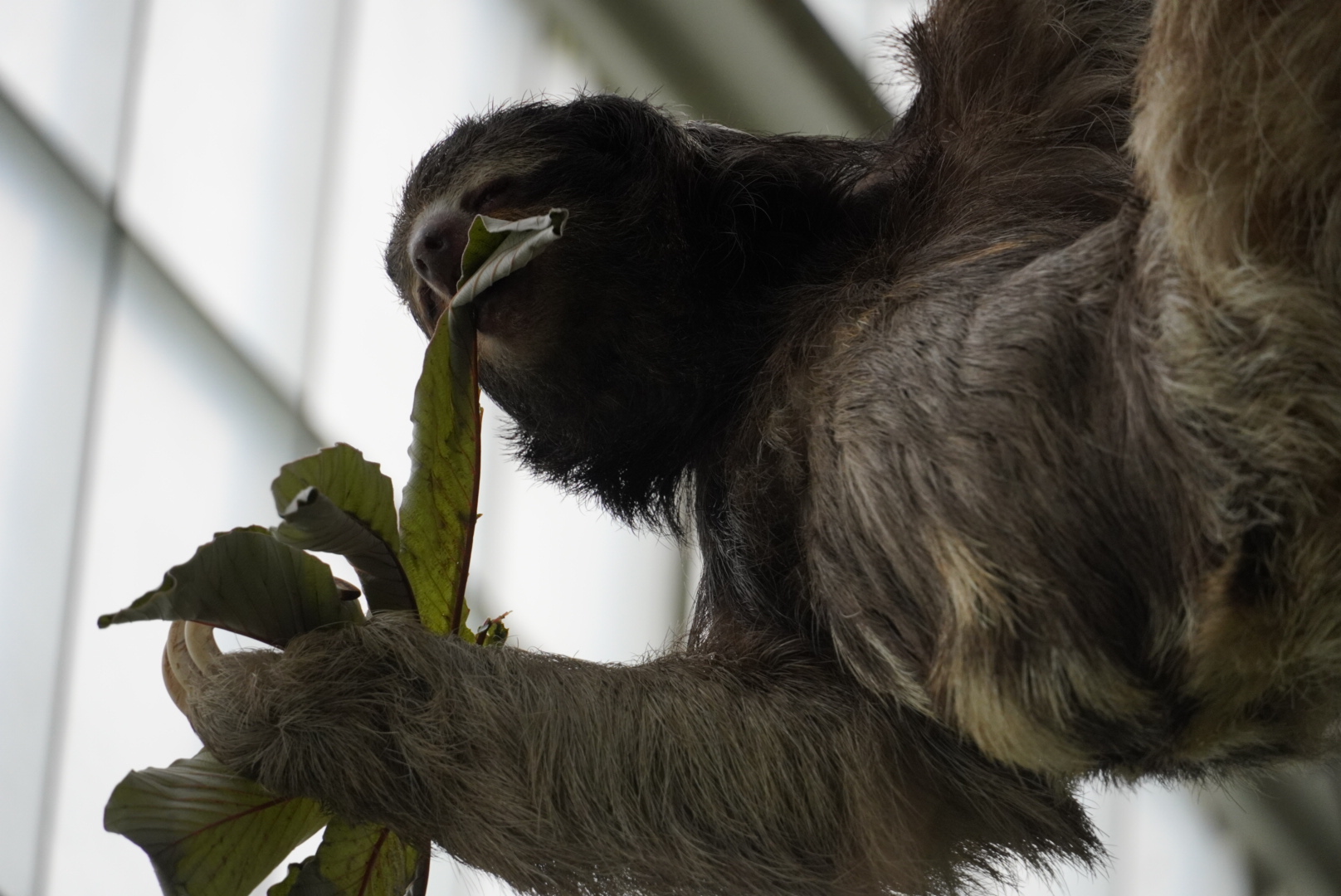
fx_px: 7548
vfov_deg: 6.8
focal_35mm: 202
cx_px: 670
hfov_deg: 10.2
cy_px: 448
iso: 1000
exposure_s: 1/250
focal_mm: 135
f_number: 5.6
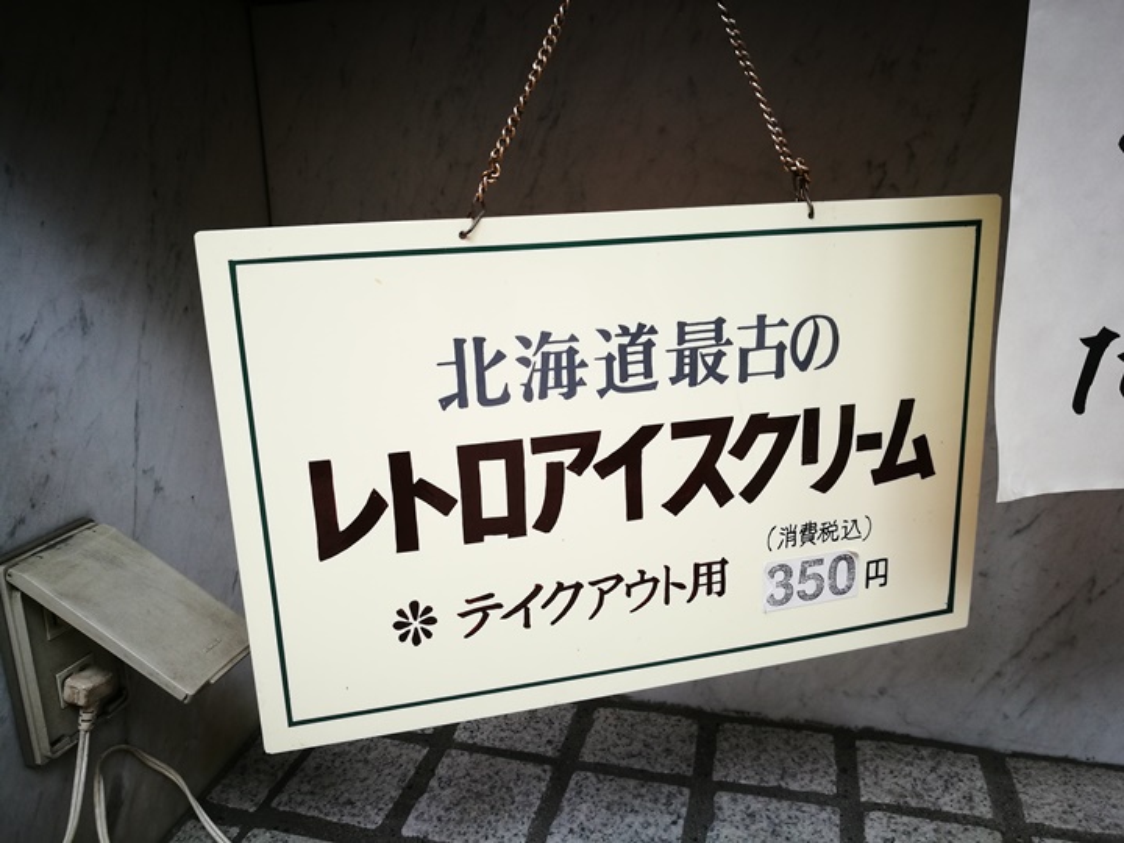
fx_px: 877
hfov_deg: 65.3
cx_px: 562
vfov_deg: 51.4
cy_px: 422
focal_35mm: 27
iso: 80
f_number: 2.2
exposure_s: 1/50
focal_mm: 4.5
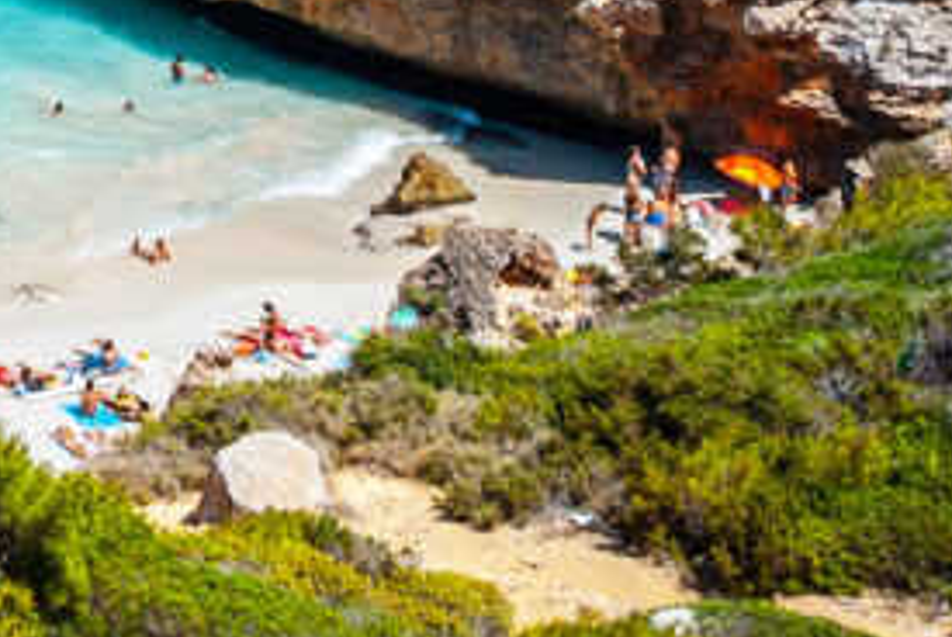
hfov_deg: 12.8
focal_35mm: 153
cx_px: -447
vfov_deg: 8.6
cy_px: -531
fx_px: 4050
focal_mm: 20
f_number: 7.1
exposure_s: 1/200
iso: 100
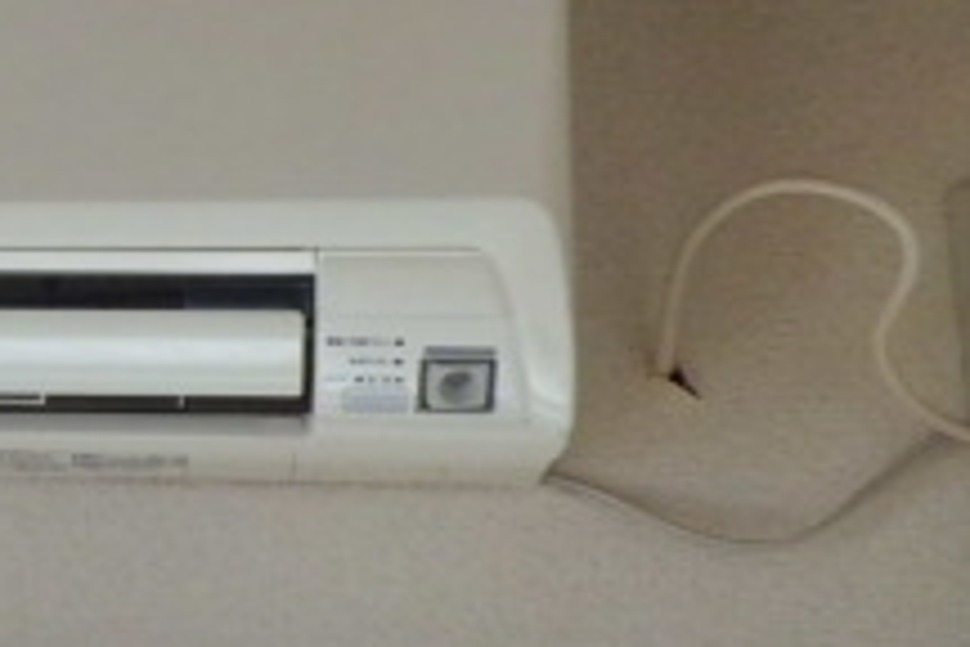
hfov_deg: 23.2
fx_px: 2155
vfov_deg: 17.0
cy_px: 166
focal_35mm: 80
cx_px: -202
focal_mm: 4.7
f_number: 2.8
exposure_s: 1/100
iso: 100
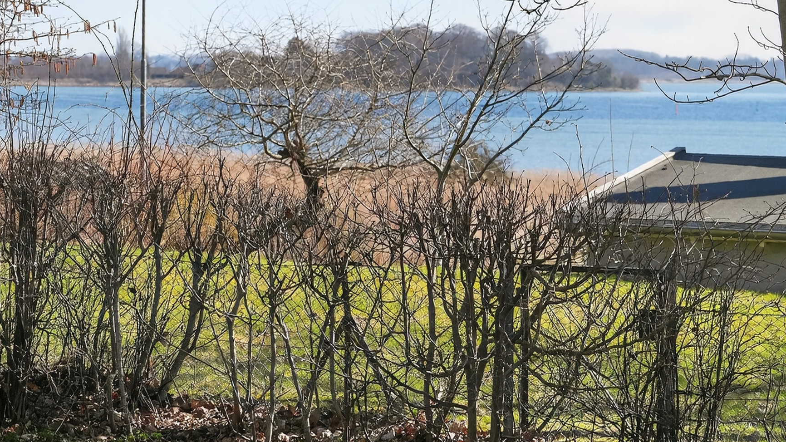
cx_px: 119
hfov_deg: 16.7
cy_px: 76
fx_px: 2647
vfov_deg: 9.5
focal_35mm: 127
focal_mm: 70
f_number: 5.6
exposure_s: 1/2000
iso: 400
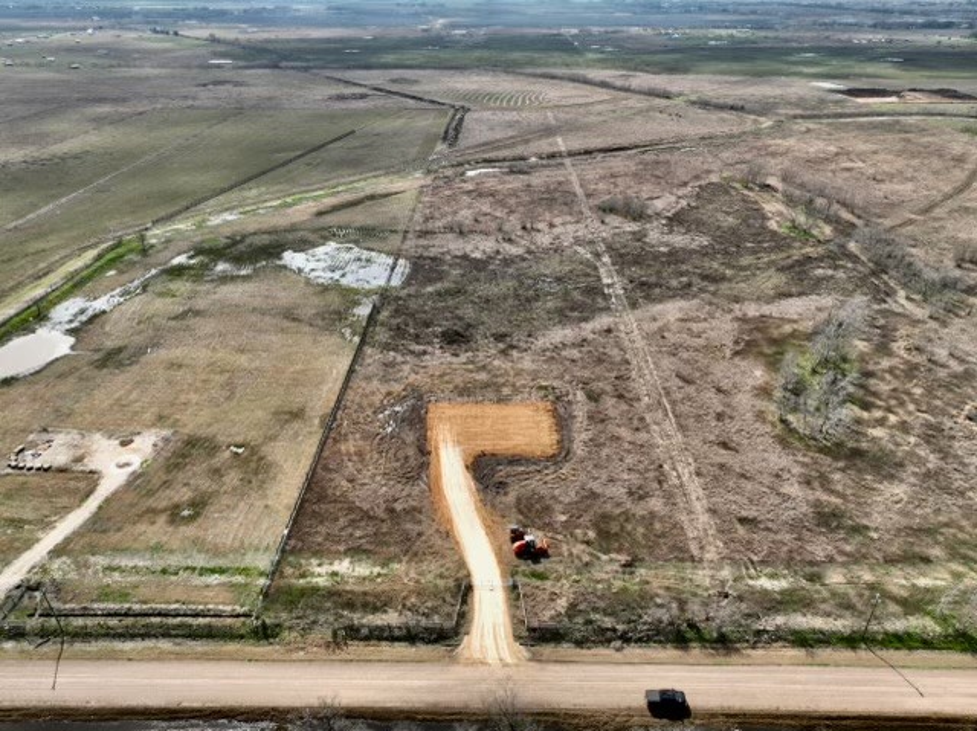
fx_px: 677
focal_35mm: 24
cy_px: 366
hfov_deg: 71.6
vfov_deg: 56.8
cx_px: 488
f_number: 2.8
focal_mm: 12.29
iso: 100
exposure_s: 1/1000
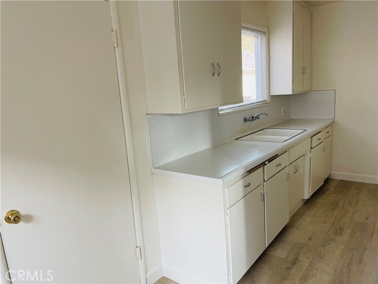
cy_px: 142
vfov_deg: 54.9
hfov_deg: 69.4
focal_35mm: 25
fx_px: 273
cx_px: 189
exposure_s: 1/94
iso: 125
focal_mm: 5.1
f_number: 1.6
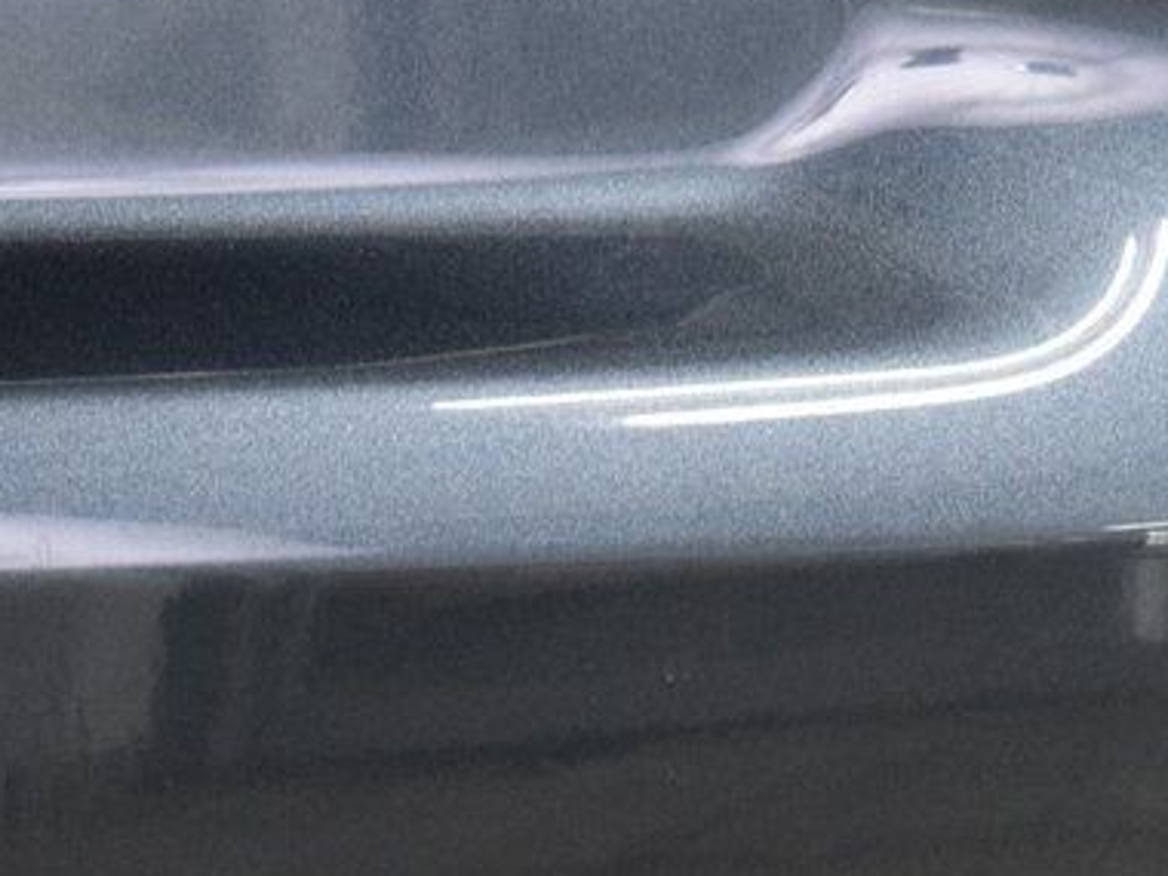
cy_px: 905
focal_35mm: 272
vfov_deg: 5.5
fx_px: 9178
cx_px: 286
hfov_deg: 7.3
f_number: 6.3
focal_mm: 70
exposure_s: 1/30
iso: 1600
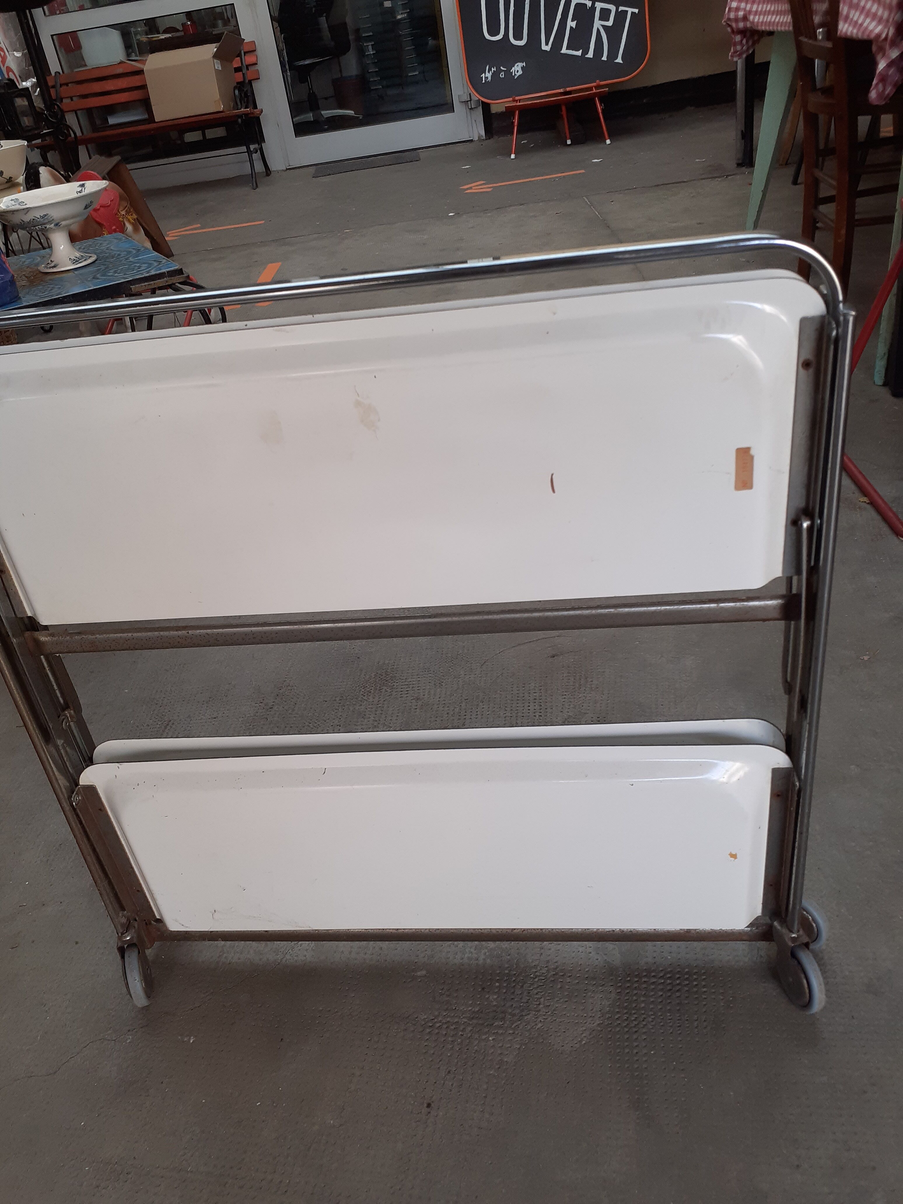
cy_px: 602
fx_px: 939
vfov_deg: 65.3
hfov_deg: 51.4
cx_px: 452
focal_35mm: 27
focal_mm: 3.6
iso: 64
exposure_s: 1/100
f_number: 1.9
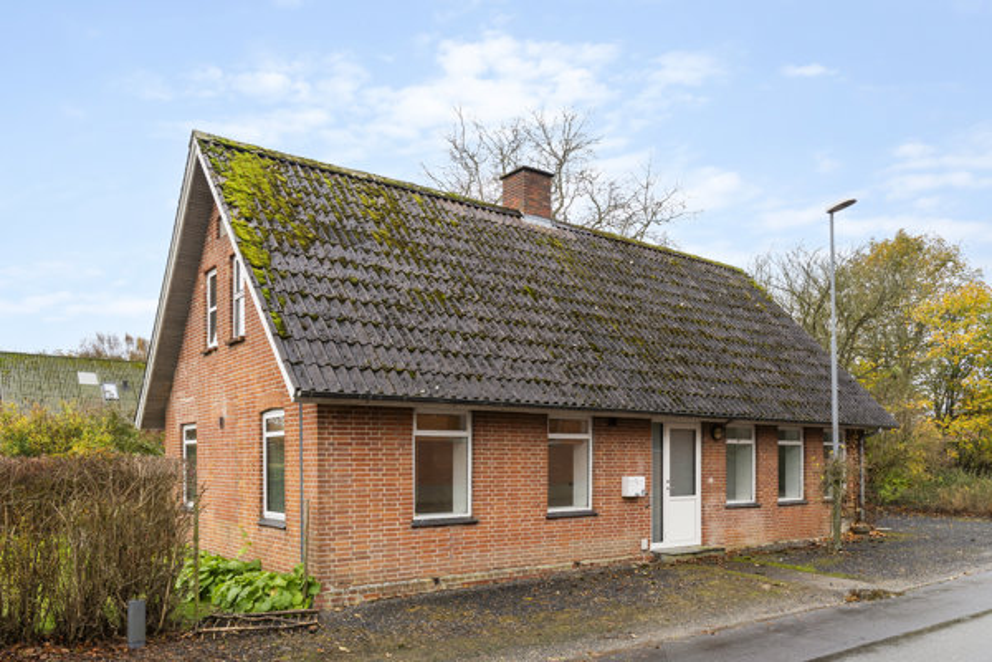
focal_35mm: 27
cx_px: 496
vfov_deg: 47.9
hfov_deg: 67.4
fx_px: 744
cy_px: 331
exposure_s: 1/50
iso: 200
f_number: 7.1
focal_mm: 18
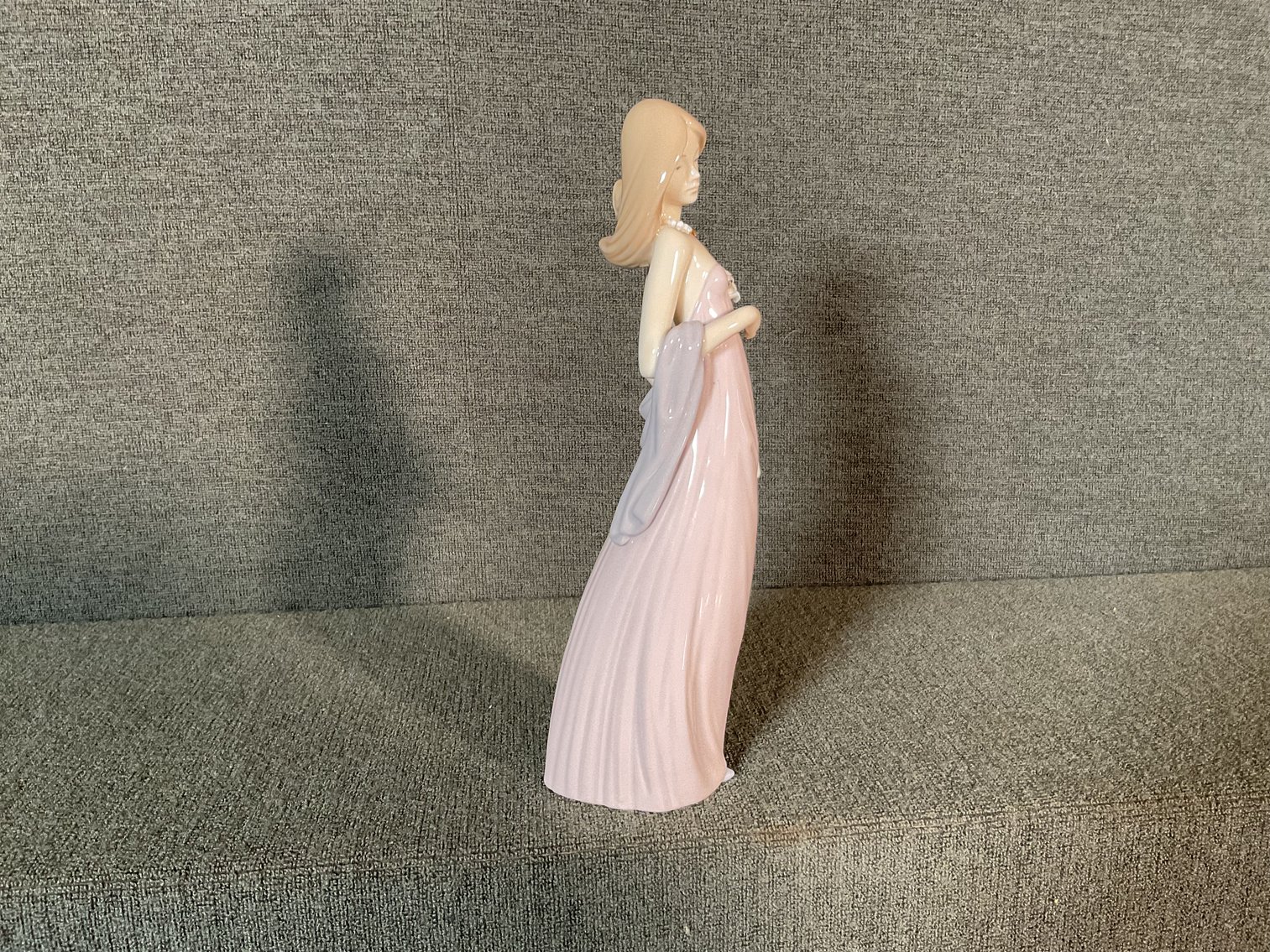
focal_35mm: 29
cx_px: 635
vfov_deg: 48.2
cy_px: 476
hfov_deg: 61.7
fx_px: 1064
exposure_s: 1/60
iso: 160
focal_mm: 3
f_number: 1.8
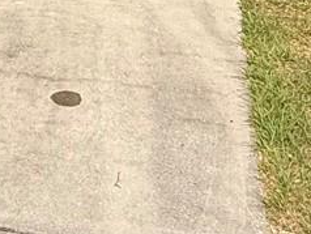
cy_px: -246
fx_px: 845
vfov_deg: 13.4
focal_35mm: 94
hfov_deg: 19.7
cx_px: -56
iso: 50
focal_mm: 2.22
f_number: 2.2
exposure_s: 1/2611
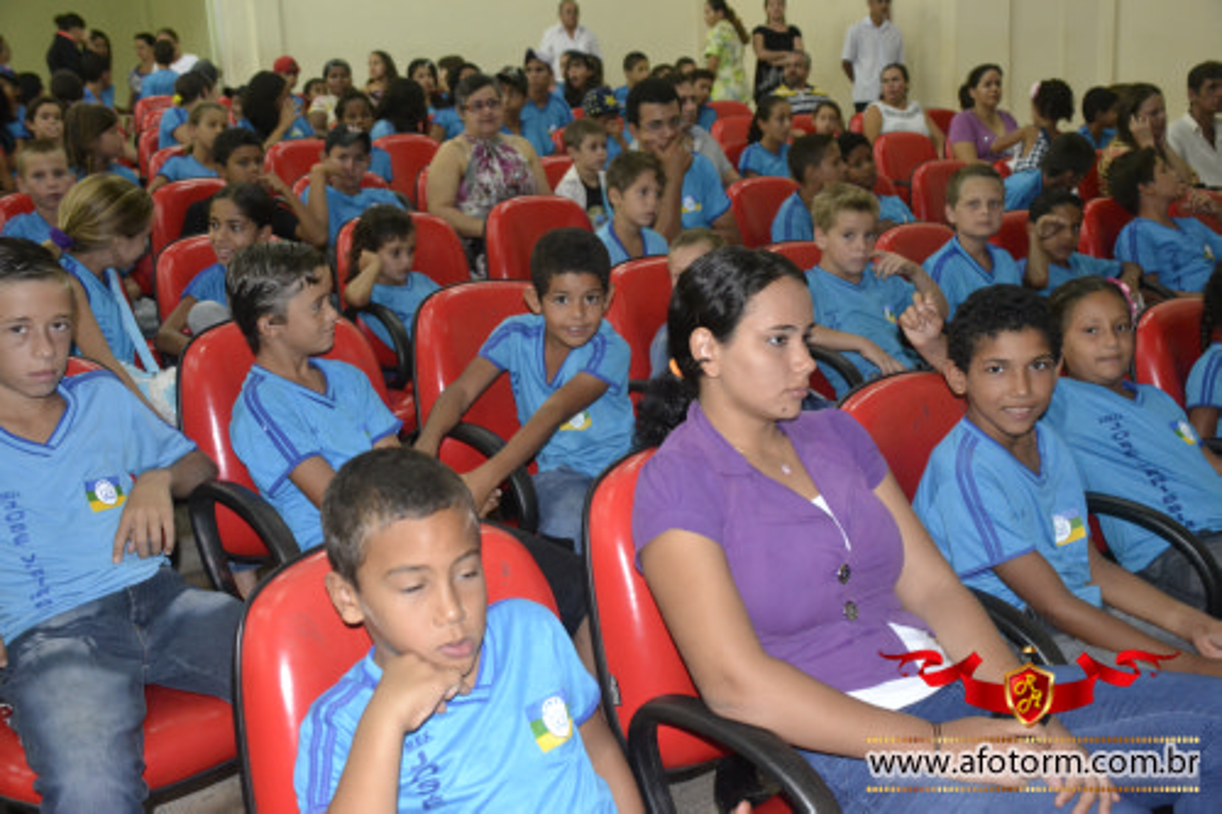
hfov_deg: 53.1
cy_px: 407
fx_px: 1222
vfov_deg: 36.8
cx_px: 611
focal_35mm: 36
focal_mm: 24
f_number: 3.8
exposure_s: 1/60
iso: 3200
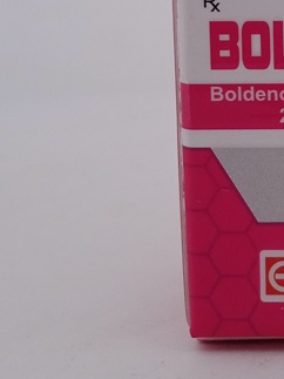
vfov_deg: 18.7
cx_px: 358
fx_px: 1138
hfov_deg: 13.7
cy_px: 73
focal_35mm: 104
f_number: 2.2
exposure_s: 1/195
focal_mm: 3.43
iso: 100
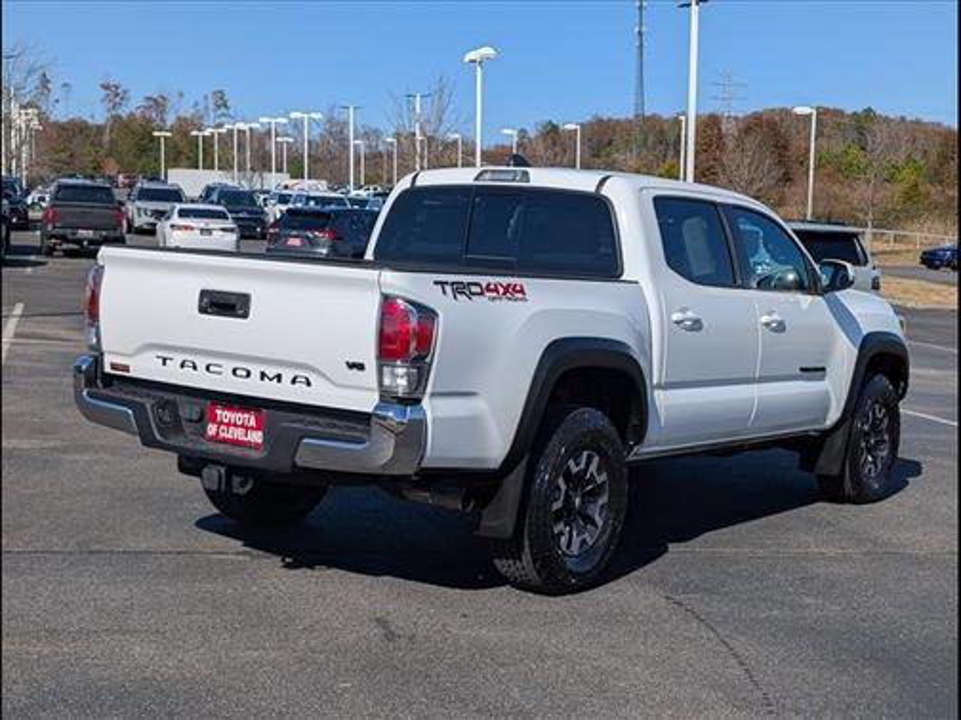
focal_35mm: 49
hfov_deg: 38.9
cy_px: 360
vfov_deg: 29.7
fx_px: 1360
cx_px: 480
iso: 21
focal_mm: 6.9
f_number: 1.68
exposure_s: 1/3333
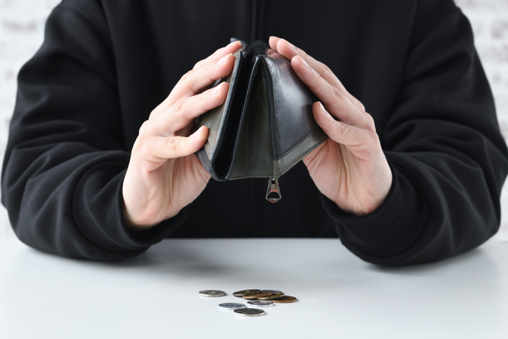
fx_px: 988
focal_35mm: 70
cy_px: 170
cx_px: 254
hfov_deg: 28.8
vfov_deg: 19.5
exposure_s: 1/40
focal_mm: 70
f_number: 9
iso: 640
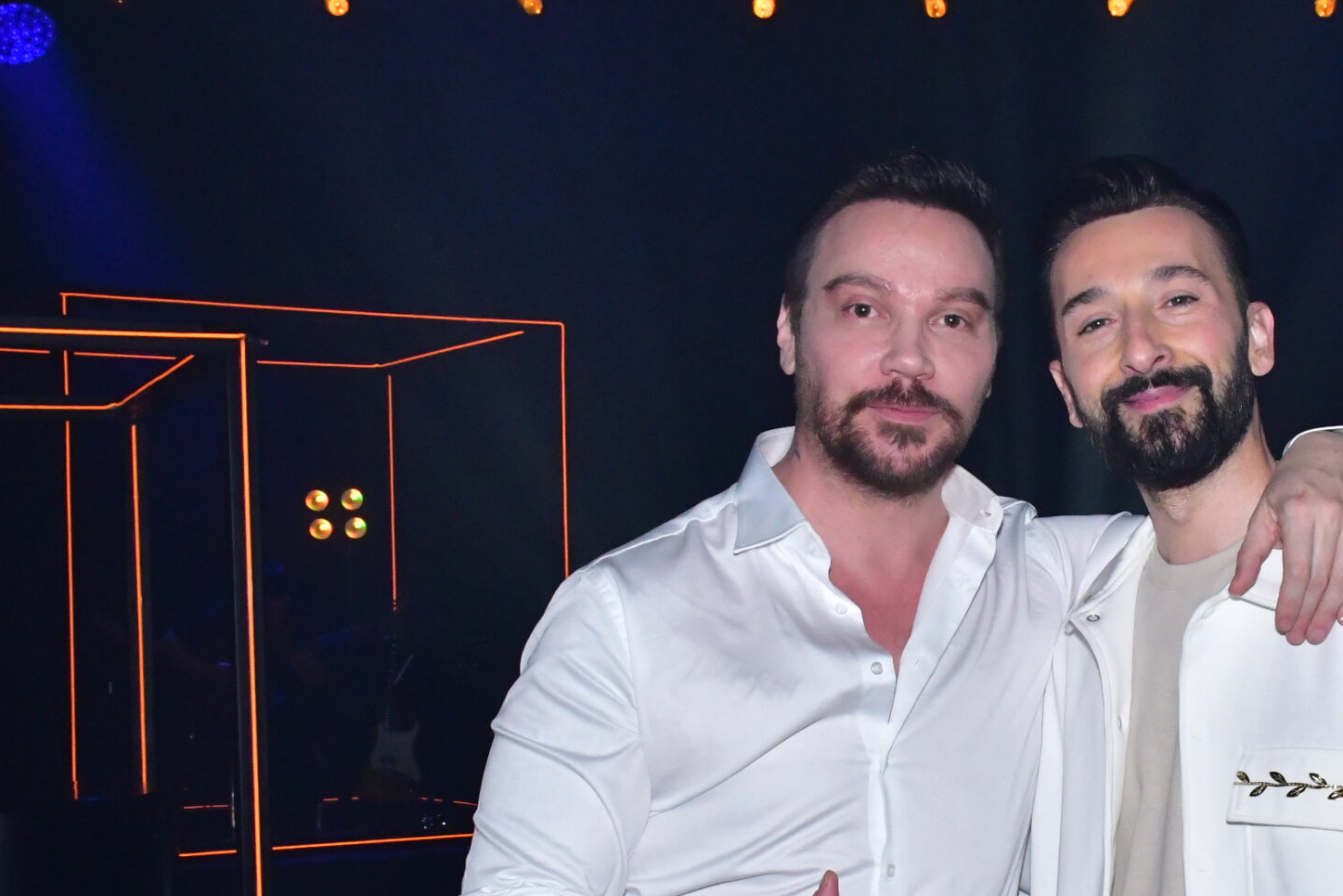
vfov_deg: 19.6
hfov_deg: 28.6
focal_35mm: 69
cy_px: 702
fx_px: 2574
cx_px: 1072
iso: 3200
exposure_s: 1/200
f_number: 18
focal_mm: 26
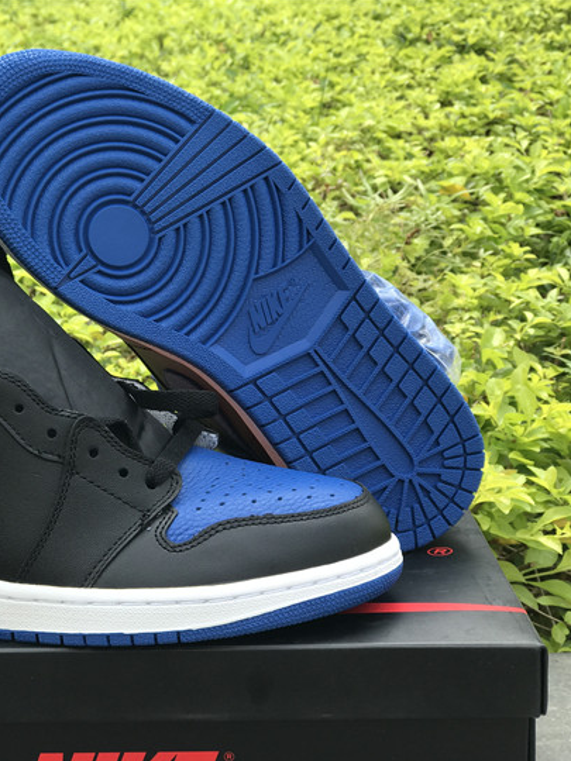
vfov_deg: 25.3
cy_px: 383
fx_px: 1694
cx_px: 117
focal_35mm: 77
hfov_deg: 19.0
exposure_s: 1/179
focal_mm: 6.6
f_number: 2.8
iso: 20
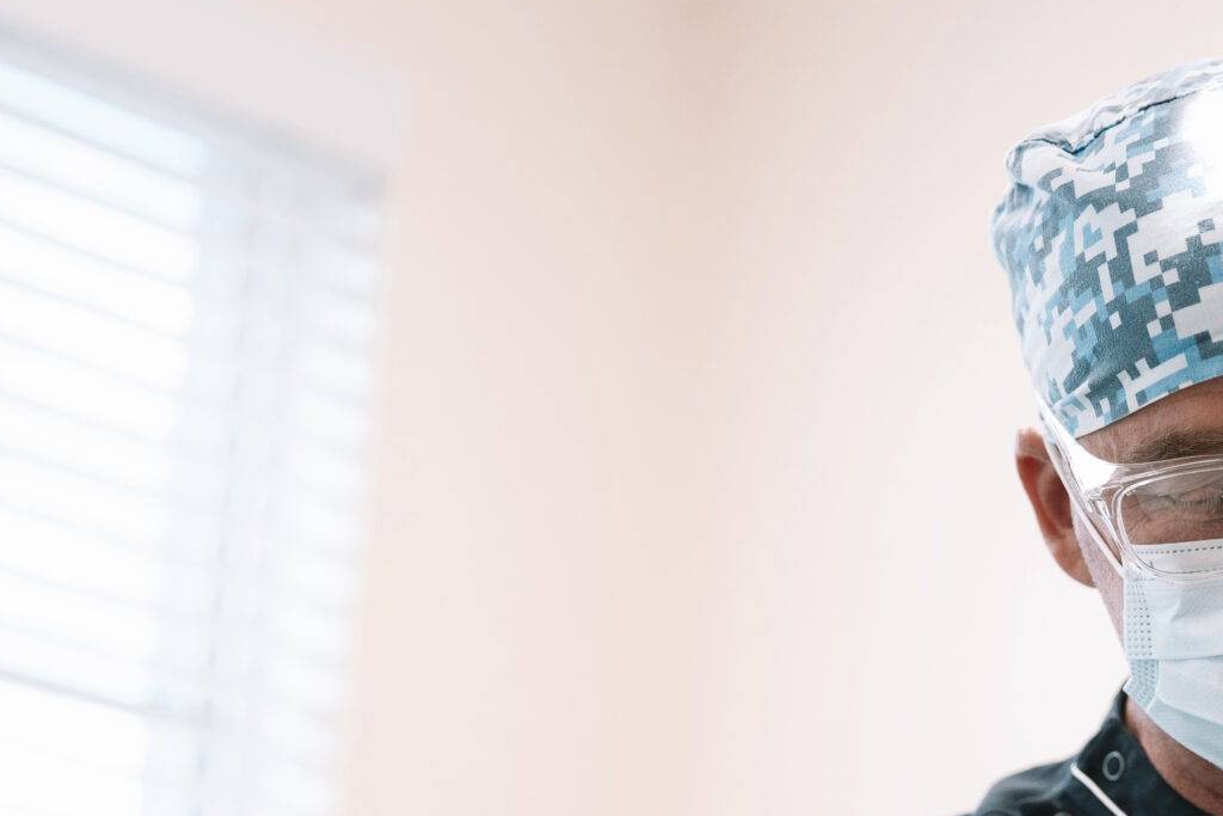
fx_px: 4247
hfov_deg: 16.0
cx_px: 1271
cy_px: 604
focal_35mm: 125
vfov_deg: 10.9
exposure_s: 1/400
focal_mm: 50
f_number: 2.2
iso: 640
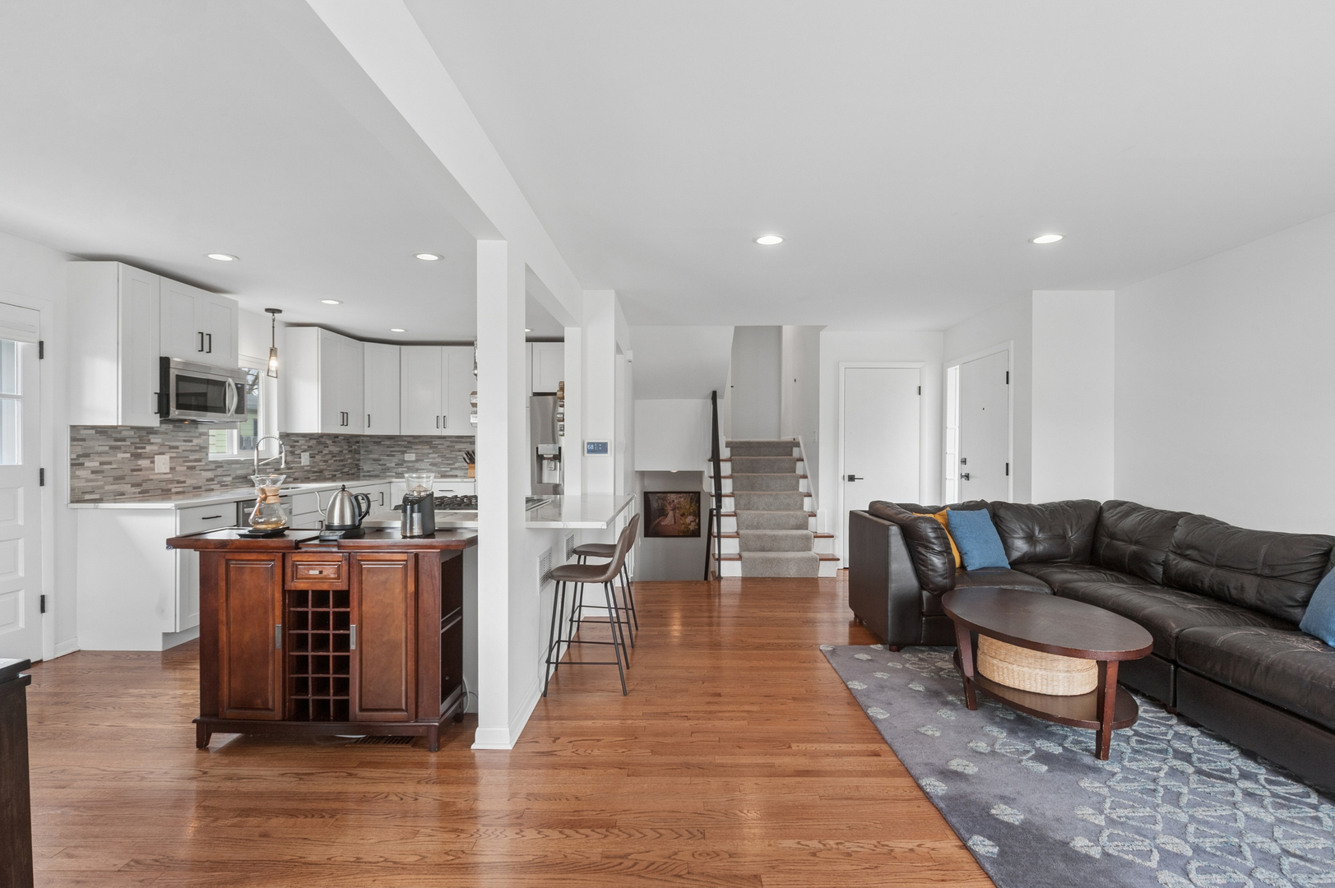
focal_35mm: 18
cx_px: 668
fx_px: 667
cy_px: 444
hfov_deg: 90.0
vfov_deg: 67.3
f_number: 8
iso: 400
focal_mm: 18
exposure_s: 1/100
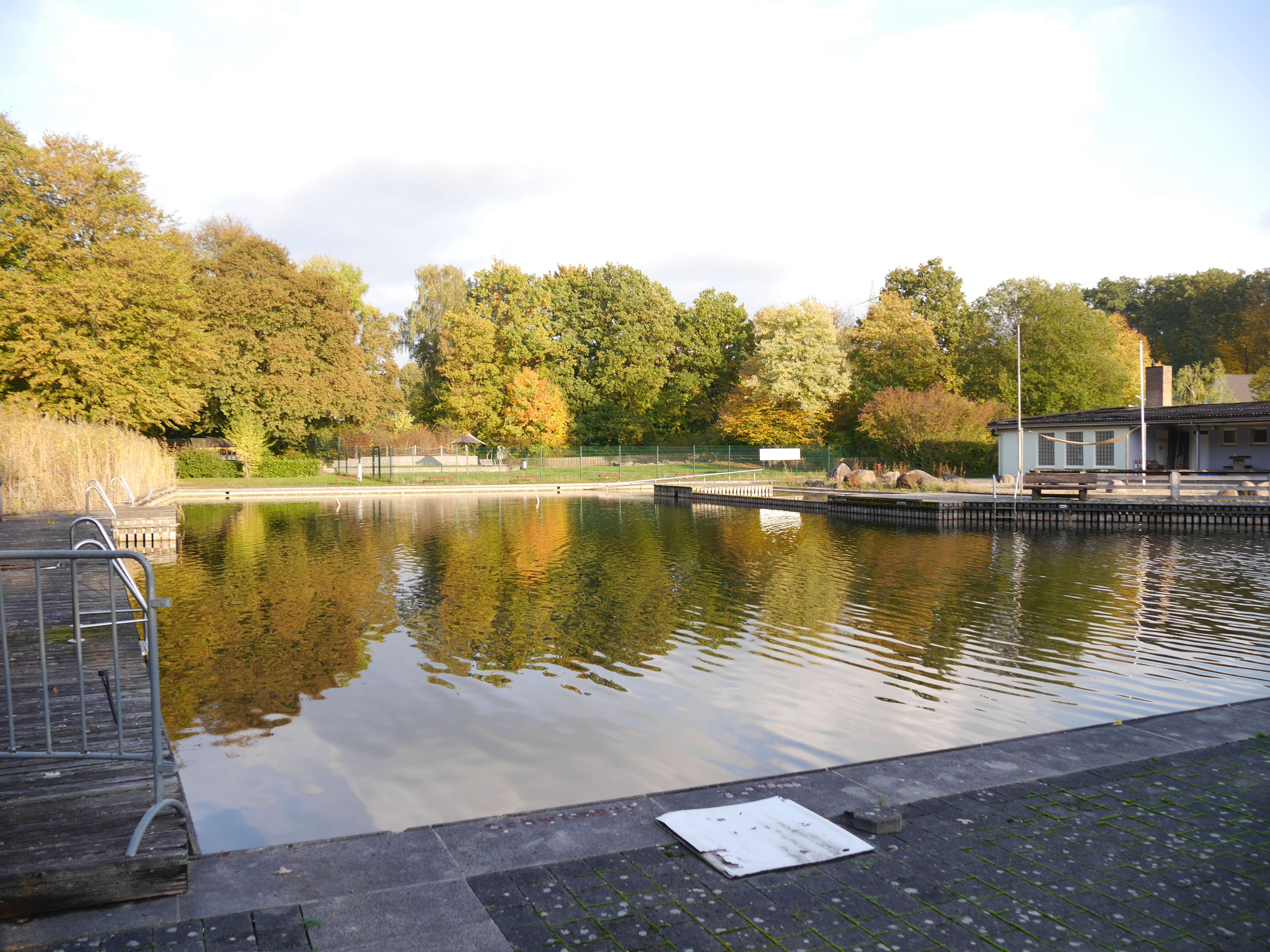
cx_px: 635
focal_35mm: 28
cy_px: 476
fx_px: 1027
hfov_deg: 63.4
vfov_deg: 49.7
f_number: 5
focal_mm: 14
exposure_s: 1/200
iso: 160
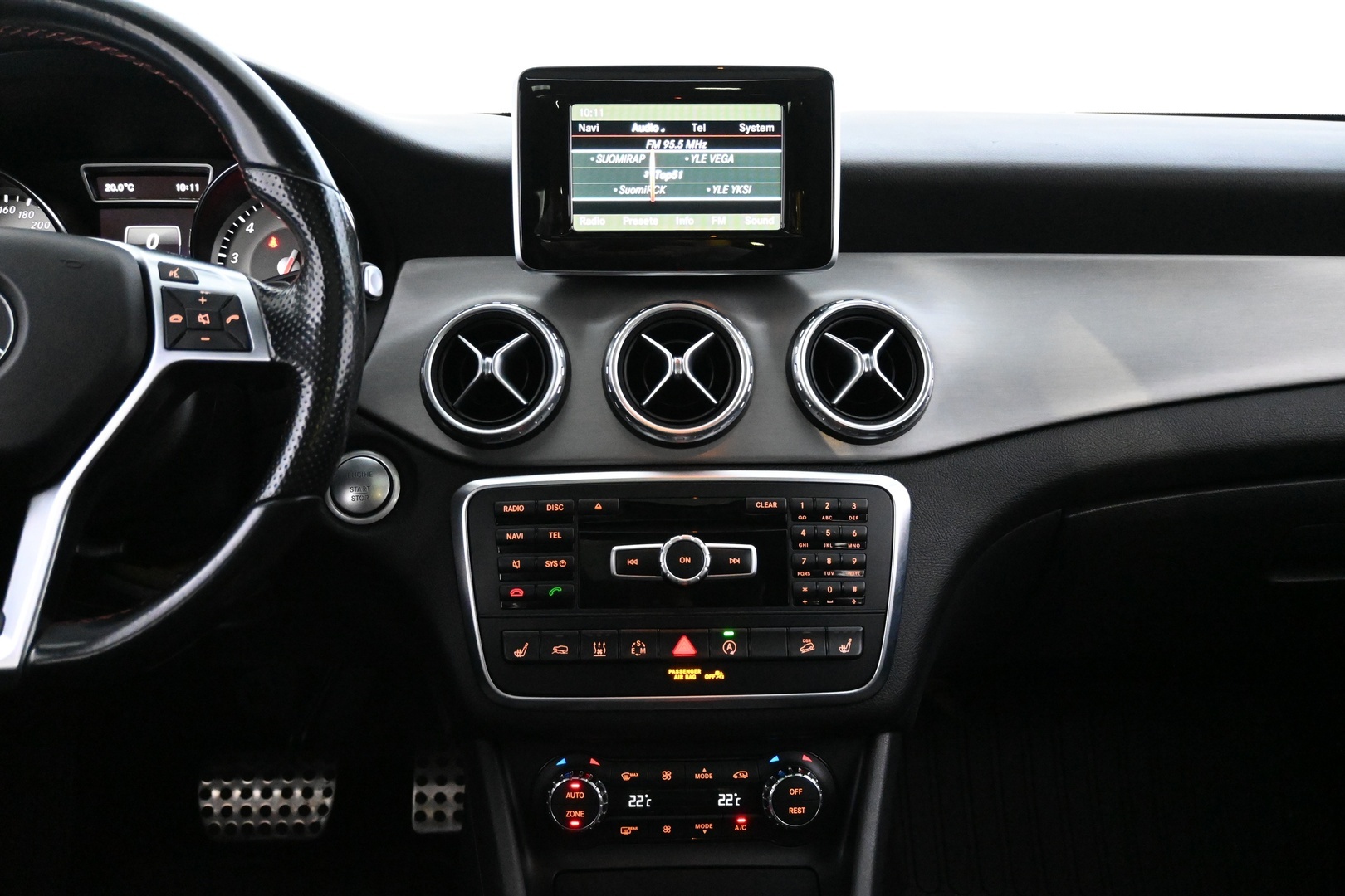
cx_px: 672
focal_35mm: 37
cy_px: 448
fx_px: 1373
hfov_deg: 52.2
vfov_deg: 36.2
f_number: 4.2
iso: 8000
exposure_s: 1/40
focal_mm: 24.5
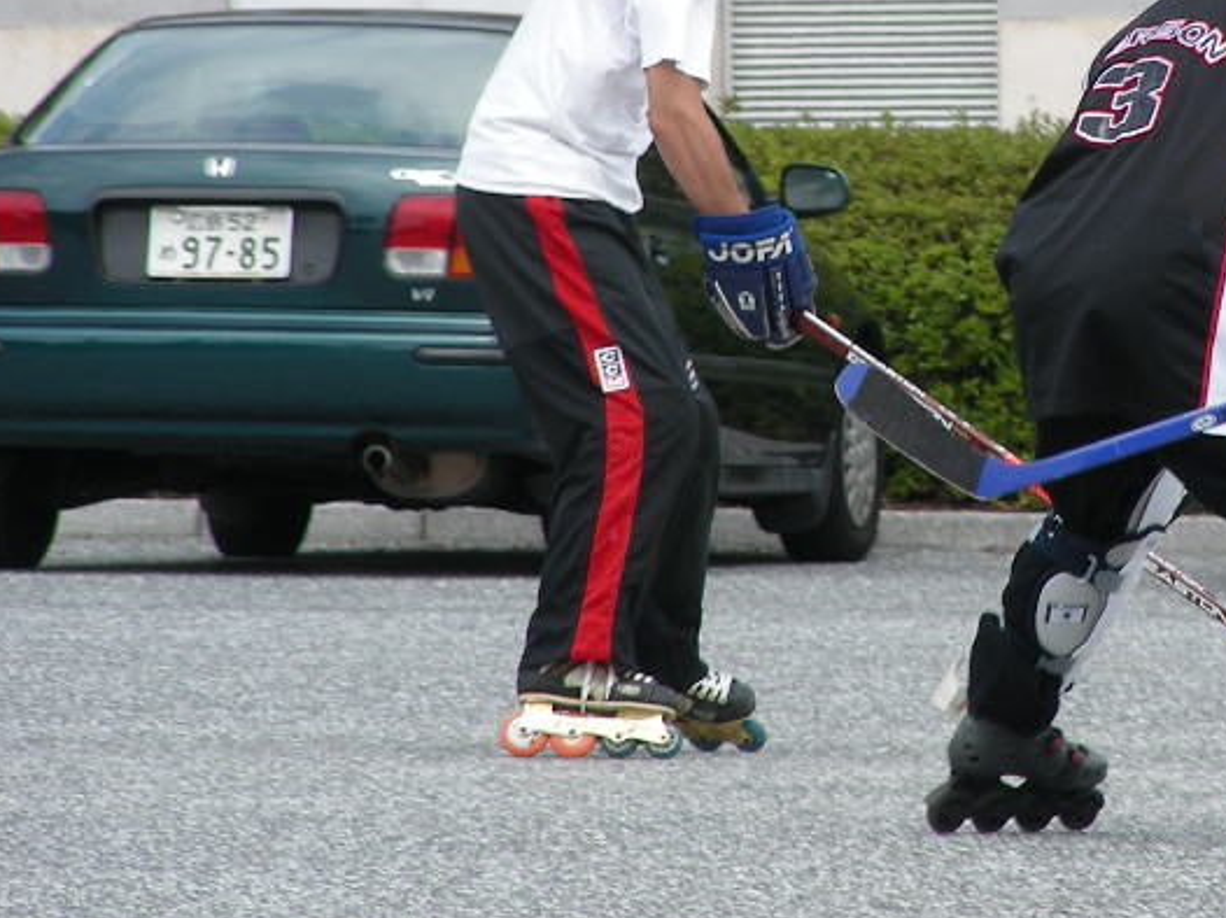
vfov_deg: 2.5
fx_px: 21311
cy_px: 198
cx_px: 998
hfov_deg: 3.3
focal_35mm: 602
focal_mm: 51.6
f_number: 4
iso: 50
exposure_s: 1/292
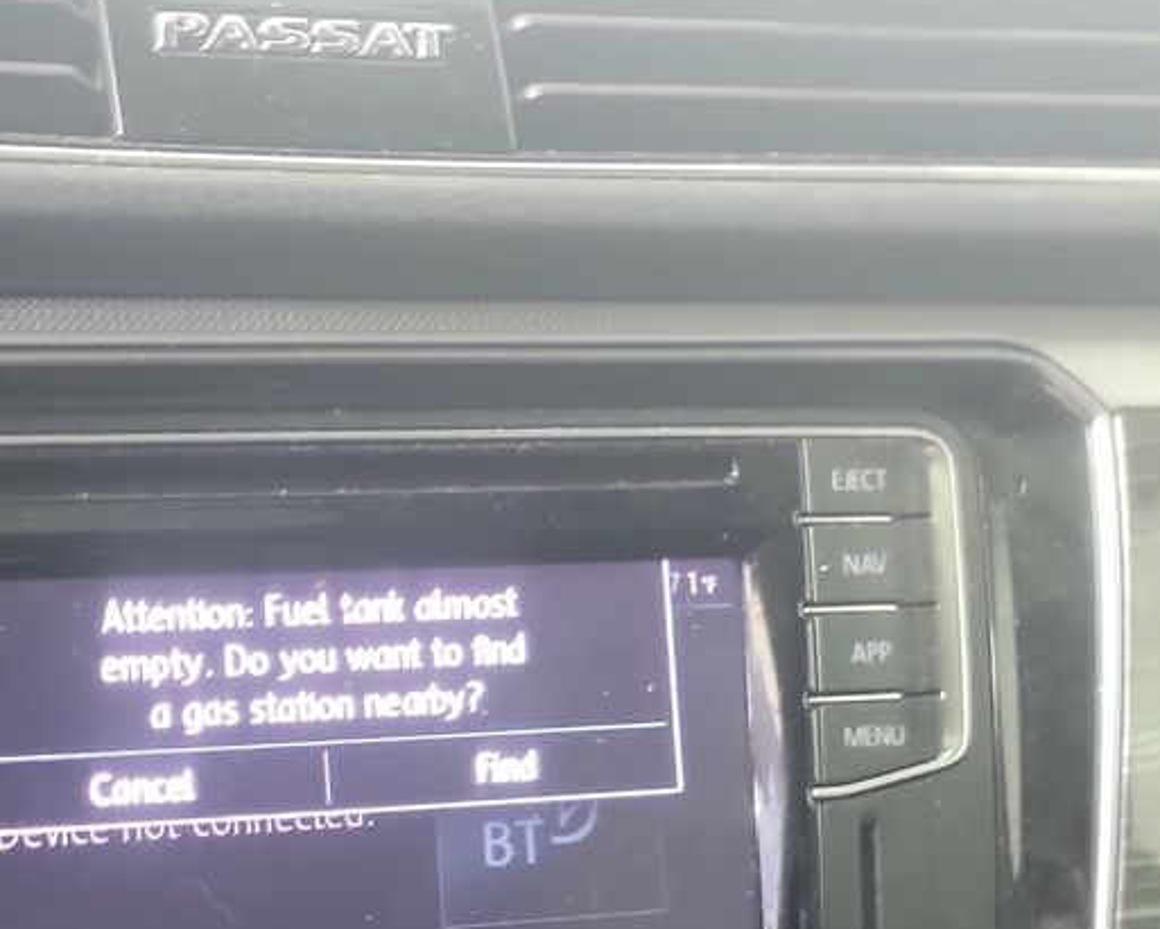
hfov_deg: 25.6
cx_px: 235
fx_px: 2508
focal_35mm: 73
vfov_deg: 20.0
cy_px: 1053
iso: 857
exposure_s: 1/14
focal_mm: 6.7
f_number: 1.8
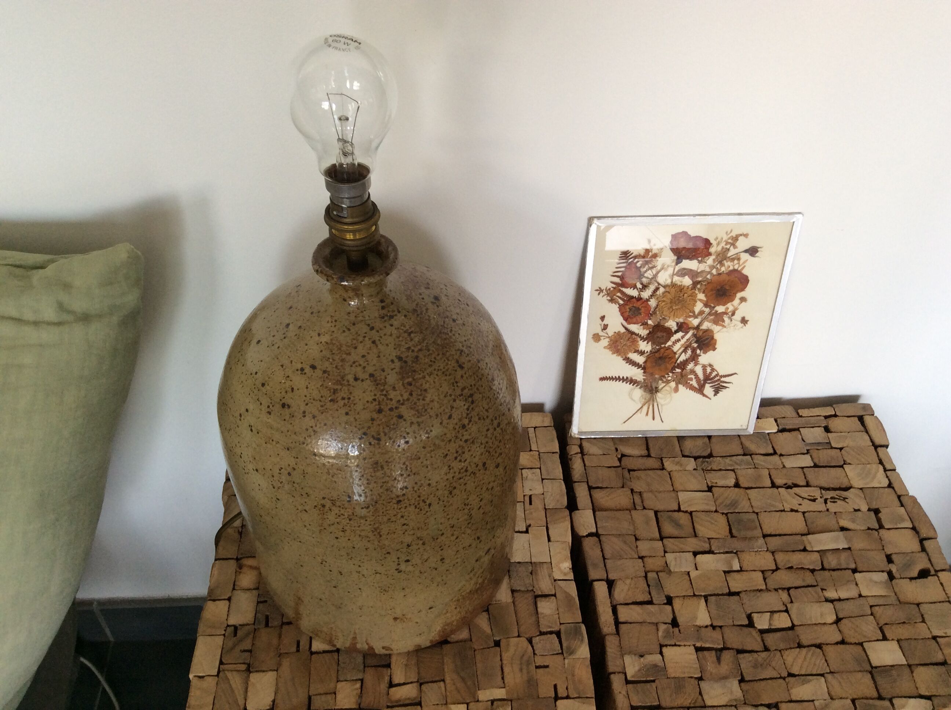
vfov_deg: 44.1
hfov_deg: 56.9
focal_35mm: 32
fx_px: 878
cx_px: 476
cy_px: 355
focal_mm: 3.3
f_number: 2.4
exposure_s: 1/33
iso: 40
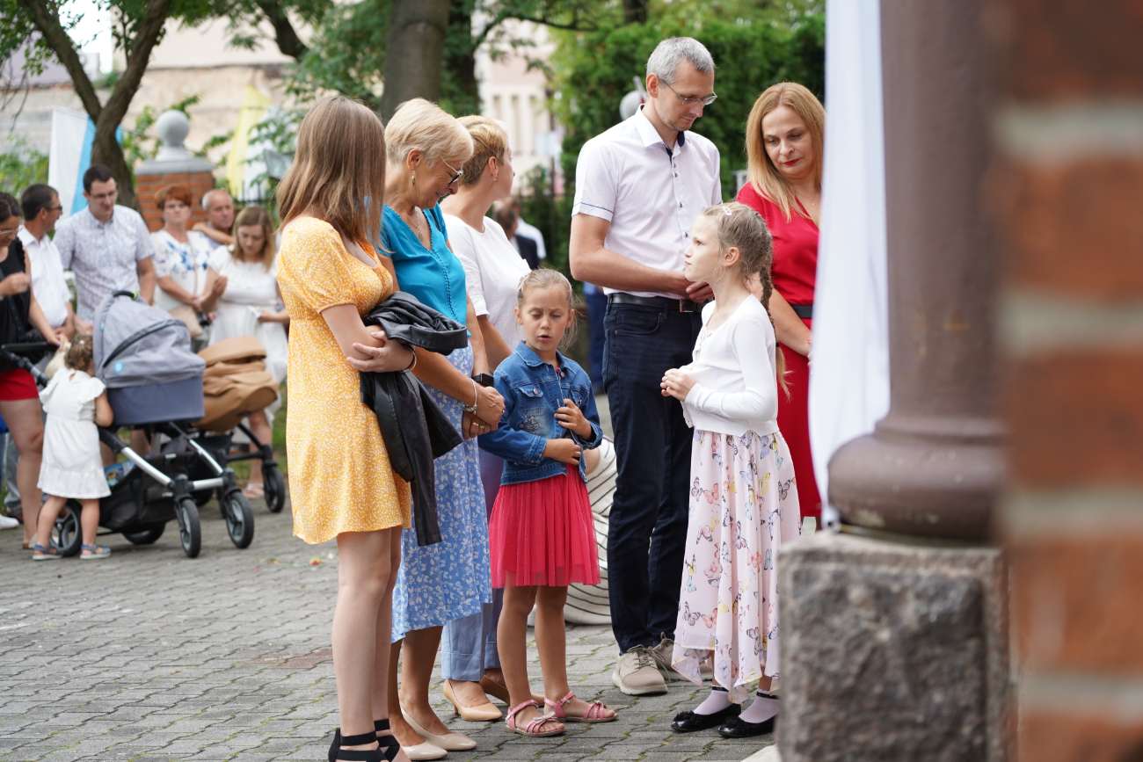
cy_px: 381
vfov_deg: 14.1
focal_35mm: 97
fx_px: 3080
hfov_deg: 21.0
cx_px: 572
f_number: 4
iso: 250
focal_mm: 97
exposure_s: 1/100
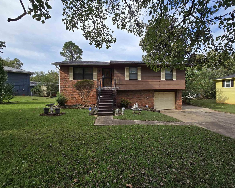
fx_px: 97
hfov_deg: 100.6
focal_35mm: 14
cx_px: 125
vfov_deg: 88.0
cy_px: 94
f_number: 2.2
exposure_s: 1/1293
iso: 50
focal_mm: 2.2
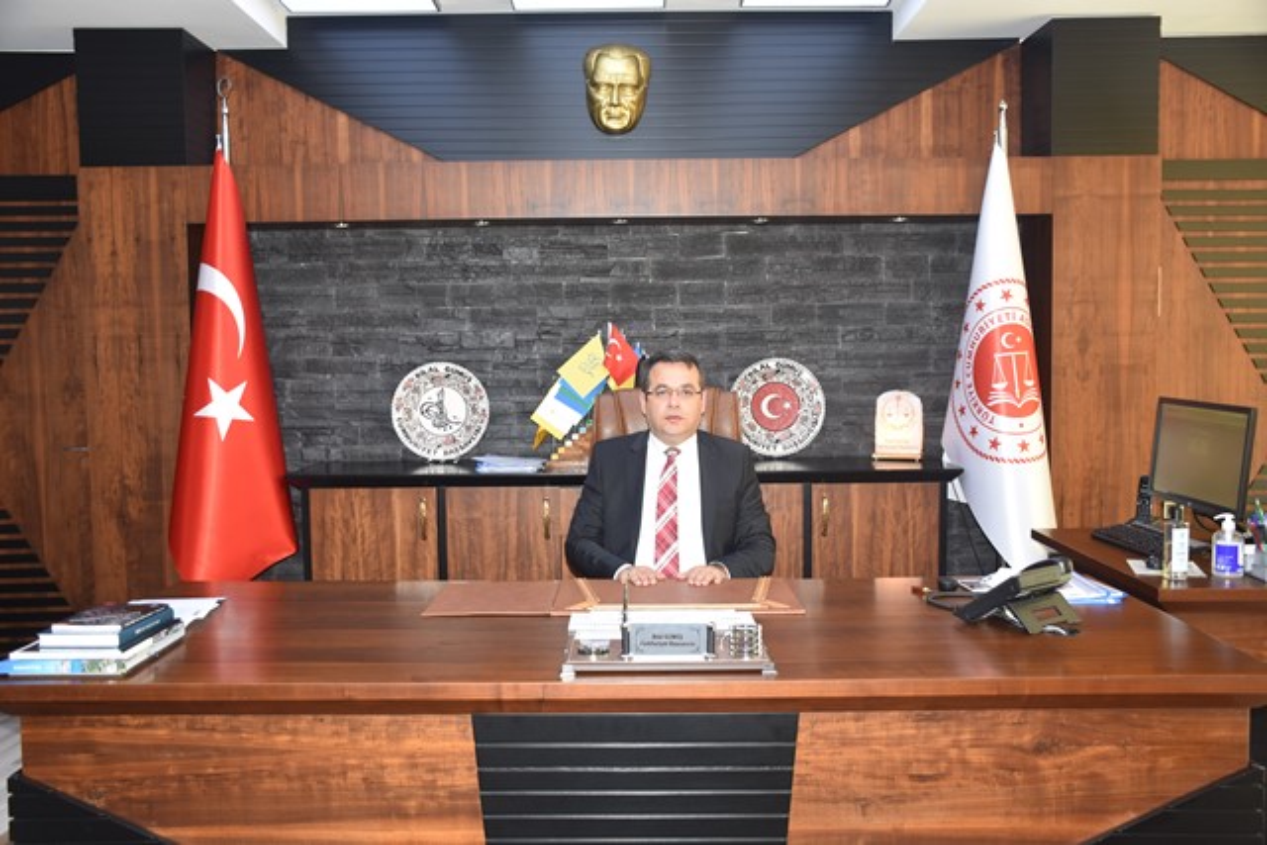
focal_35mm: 33
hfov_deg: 57.2
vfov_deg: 40.0
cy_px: 422
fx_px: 1162
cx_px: 634
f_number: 4
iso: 400
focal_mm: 22
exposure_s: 1/60
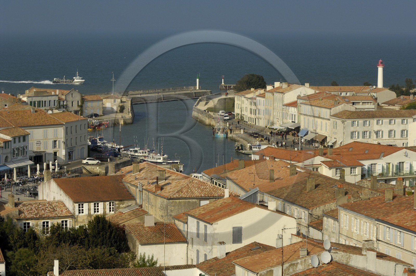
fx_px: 1212
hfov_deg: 19.5
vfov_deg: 13.0
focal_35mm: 105
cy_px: 138
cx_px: 208
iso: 100
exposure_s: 1/400
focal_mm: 70
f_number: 7.6
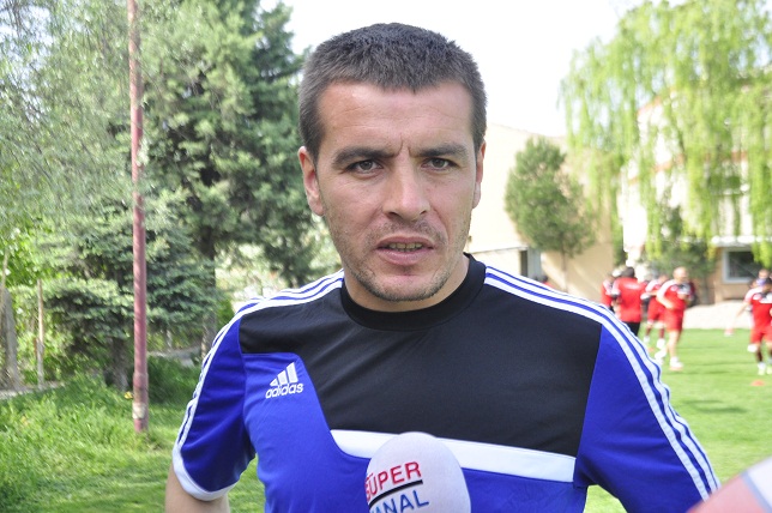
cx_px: 386
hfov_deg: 37.9
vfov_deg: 25.7
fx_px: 1125
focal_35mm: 52
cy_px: 256
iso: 640
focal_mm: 35
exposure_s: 1/400
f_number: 4.5
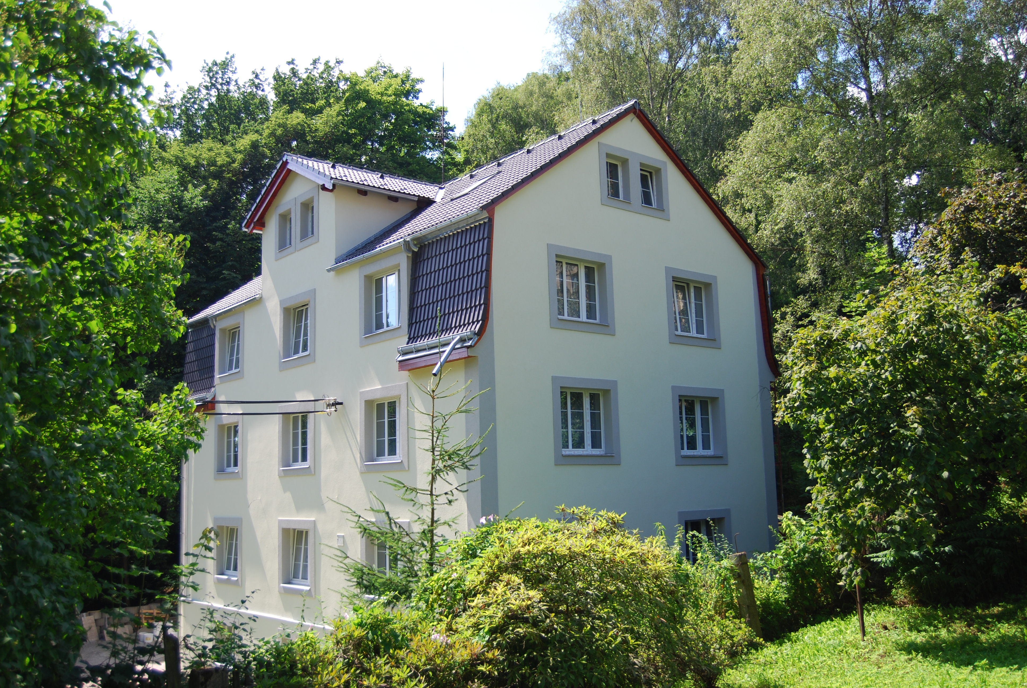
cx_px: 514
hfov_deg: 57.2
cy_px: 344
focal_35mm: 33
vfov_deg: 40.1
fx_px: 943
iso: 100
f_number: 4
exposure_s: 1/80
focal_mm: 22
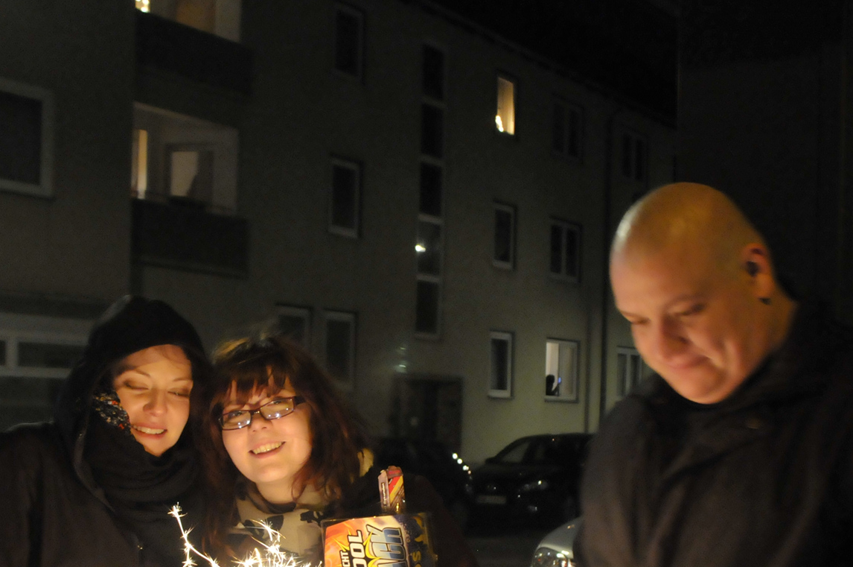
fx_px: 1395
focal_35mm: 59
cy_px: 448
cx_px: 316
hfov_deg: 33.8
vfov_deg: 22.7
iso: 1600
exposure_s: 1/13
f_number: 4
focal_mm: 21
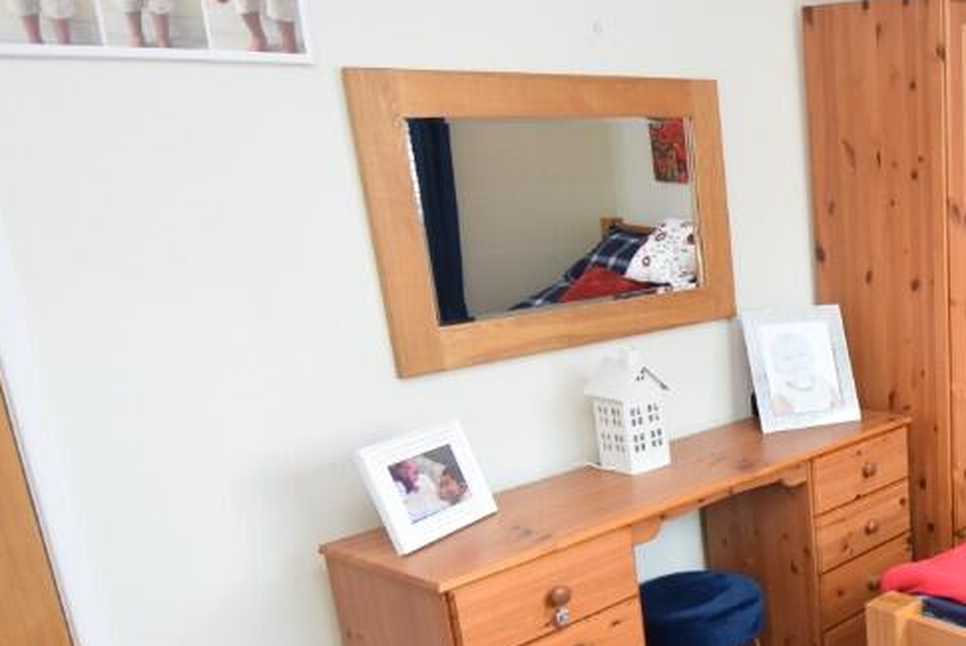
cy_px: 475
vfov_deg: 34.5
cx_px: 966
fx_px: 1020
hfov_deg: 43.4
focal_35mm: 38
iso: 400
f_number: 4.5
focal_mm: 12
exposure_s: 1/80
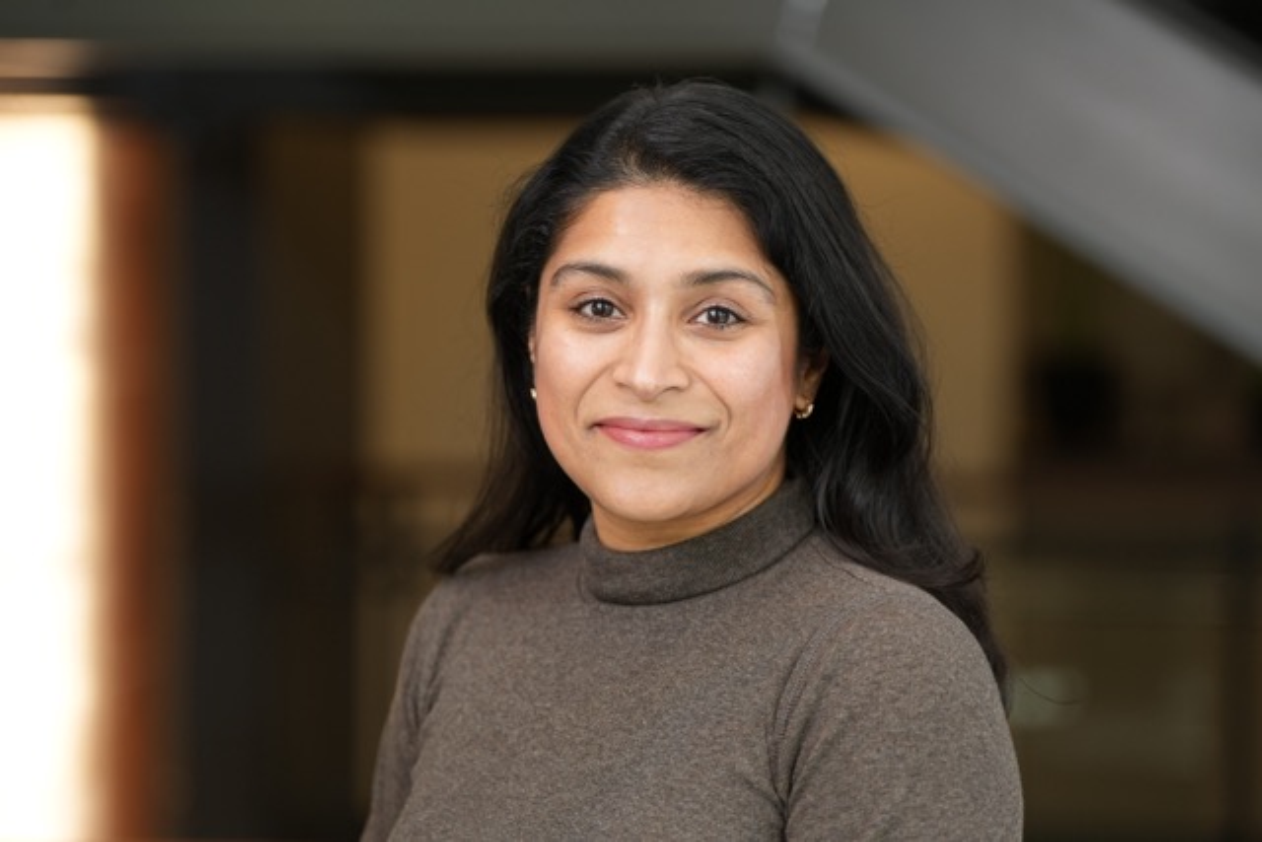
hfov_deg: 17.9
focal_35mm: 114
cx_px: 631
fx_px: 3997
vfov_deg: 12.0
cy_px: 421
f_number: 2.8
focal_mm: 114
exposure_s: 1/100
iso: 200
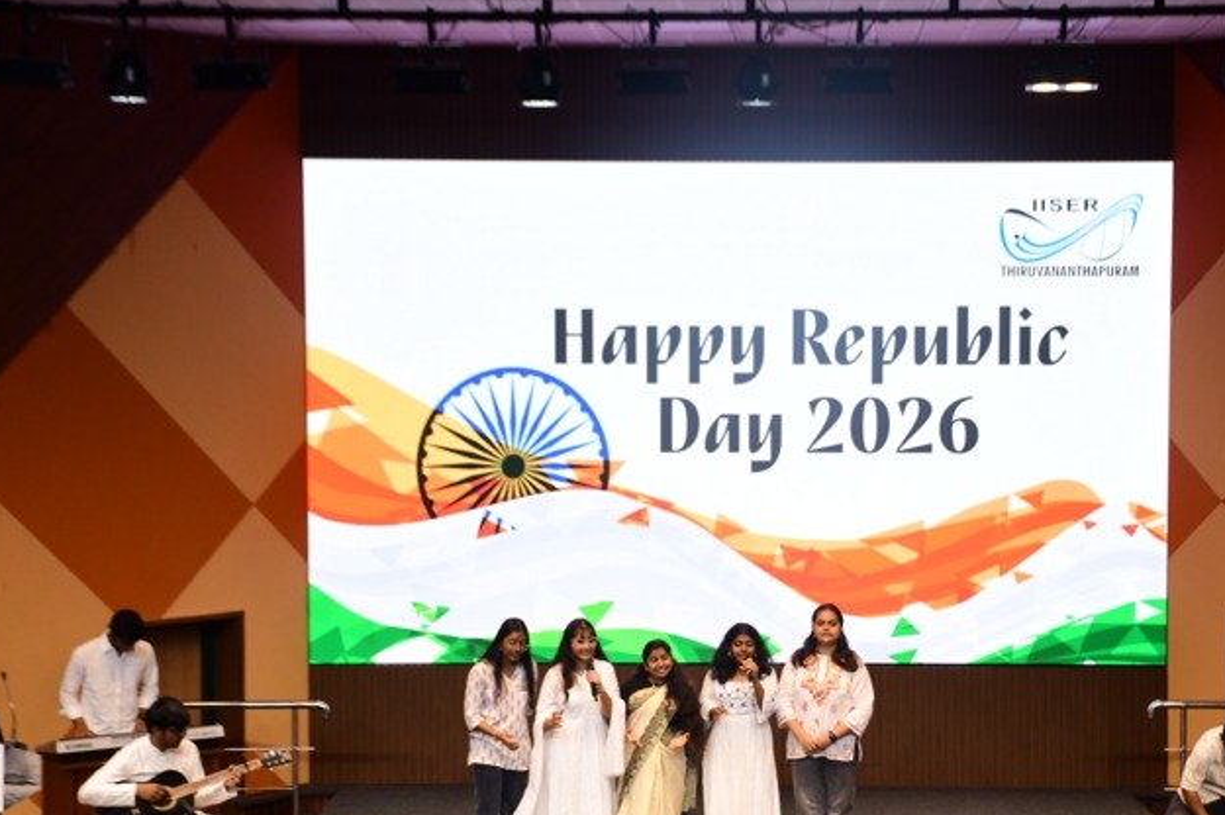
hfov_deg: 27.6
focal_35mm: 73
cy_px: 497
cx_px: 760
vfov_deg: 18.6
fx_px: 2483
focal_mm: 38
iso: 1000
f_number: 4.5
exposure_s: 1/100
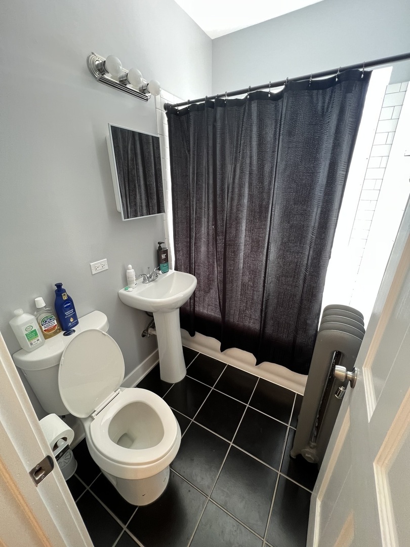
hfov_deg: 89.9
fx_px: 205
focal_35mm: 13
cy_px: 274
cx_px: 205
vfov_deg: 106.2
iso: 200
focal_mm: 1.57
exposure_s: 1/60
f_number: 1.8
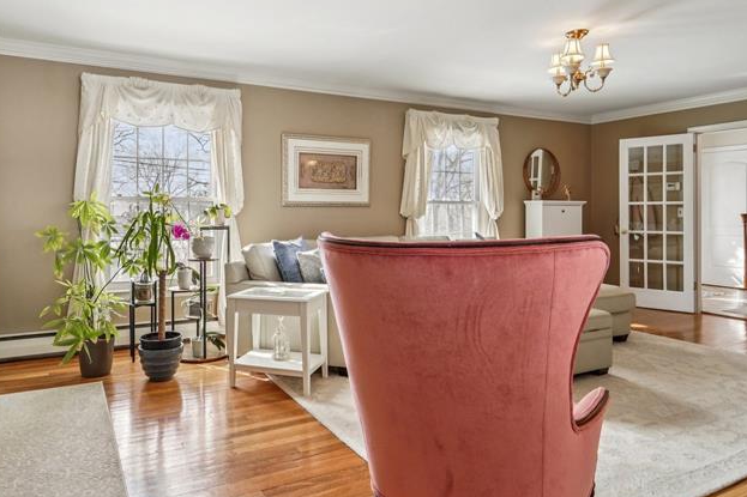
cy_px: 207
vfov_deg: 54.8
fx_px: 477
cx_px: 312
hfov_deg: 75.5
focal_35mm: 23
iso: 400
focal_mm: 14
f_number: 8
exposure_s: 1/50
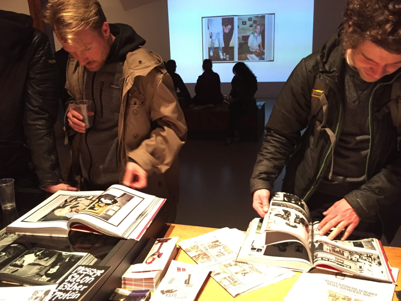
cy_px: 150
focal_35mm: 29
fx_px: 336
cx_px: 200
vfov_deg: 48.2
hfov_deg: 61.7
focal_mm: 4.15
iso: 400
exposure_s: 1/17
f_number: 2.2
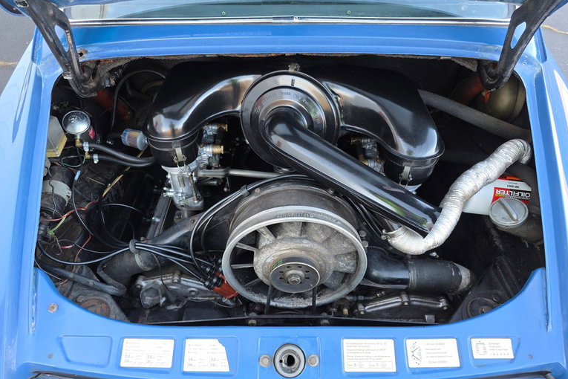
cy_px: 195
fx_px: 379
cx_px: 284
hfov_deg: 73.7
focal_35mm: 24
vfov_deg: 53.1
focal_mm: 6.3
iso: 125
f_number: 1.7
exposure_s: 1/180
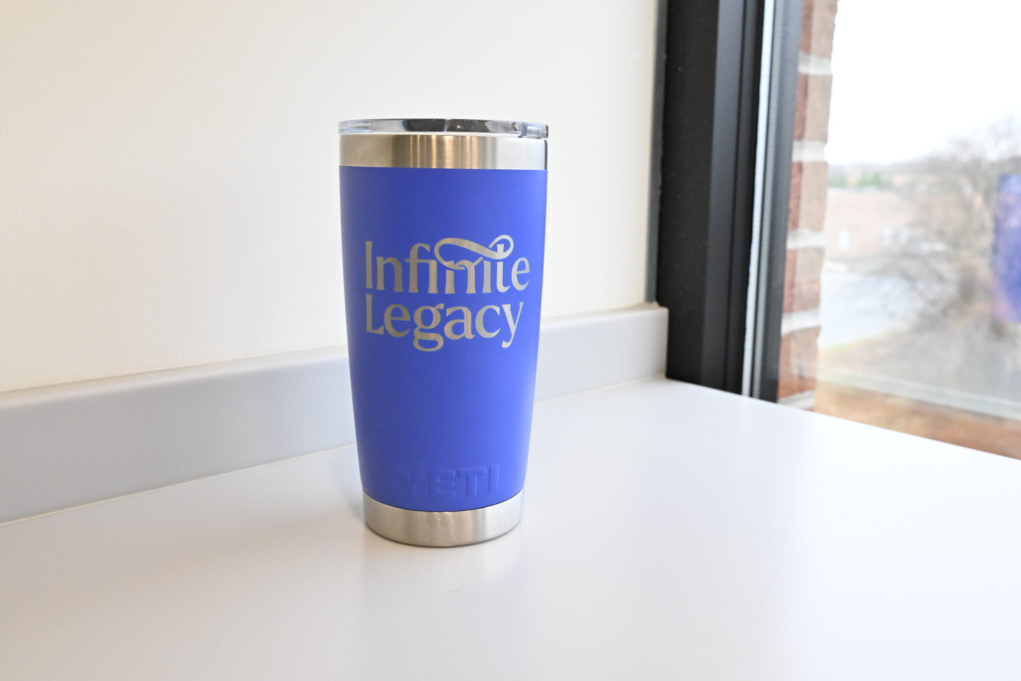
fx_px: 879
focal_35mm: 31
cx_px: 513
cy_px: 331
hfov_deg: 60.3
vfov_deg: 42.3
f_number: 9
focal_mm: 30
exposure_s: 1/100
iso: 6400
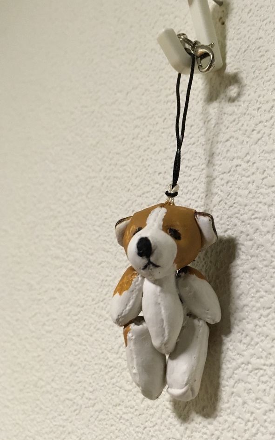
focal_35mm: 39
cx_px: 195
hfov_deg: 32.3
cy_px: 227
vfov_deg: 50.4
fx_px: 468
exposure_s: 1/33
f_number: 2.2
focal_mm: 4.15
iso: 200
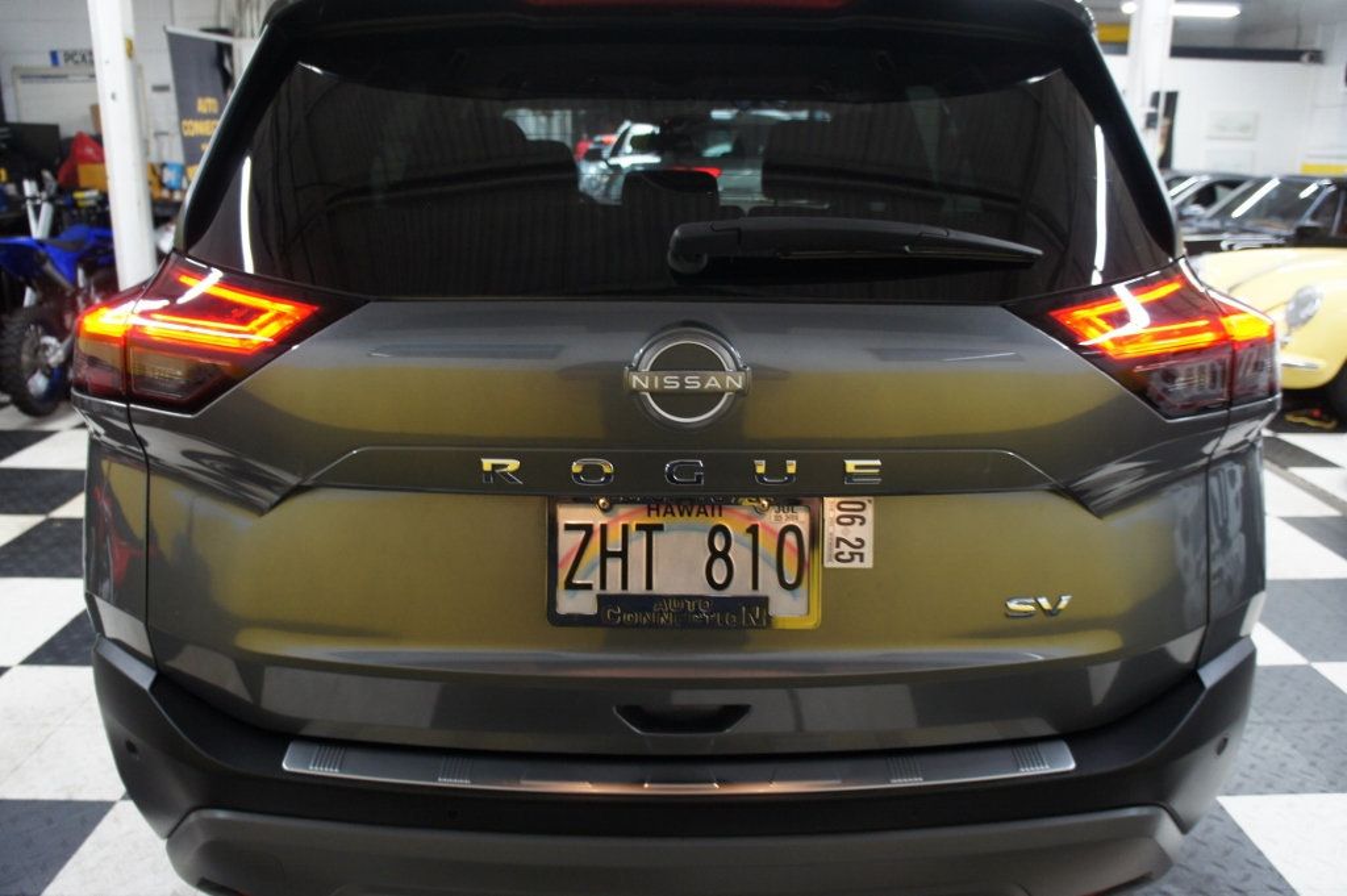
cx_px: 674
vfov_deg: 47.9
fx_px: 1009
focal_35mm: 27
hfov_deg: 67.4
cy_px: 448
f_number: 3.5
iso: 500
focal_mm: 18
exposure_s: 1/30
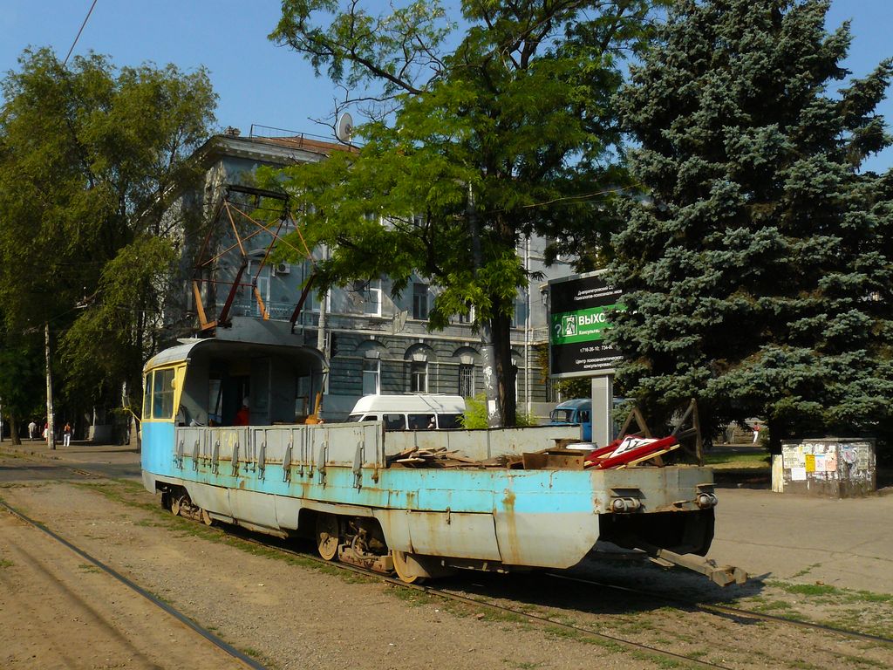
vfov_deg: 39.7
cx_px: 446
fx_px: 929
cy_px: 335
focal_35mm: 36
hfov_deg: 51.4
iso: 200
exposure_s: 1/640
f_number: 6.3
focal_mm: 6
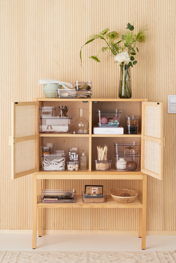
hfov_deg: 18.2
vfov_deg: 27.0
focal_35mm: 75
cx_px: 88
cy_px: 132
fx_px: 549
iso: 100
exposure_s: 1/50
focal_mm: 75
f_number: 9
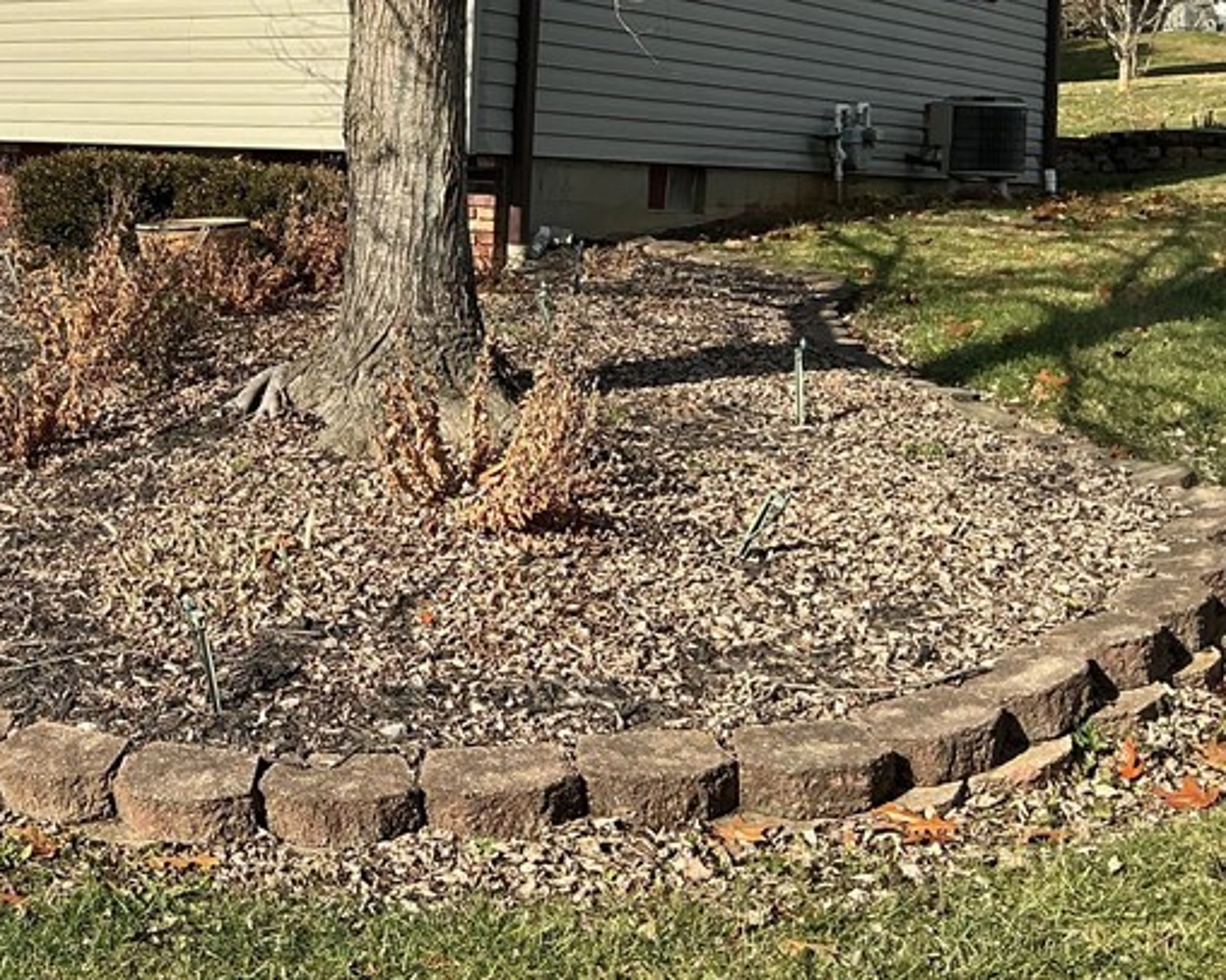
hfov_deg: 31.4
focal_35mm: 57
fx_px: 2068
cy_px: 171
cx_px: 108
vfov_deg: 26.1
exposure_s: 1/1675
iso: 25
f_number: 1.8
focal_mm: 3
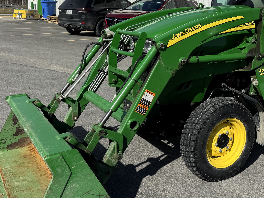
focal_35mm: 48
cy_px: 83
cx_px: 205
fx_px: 366
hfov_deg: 38.4
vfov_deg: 30.2
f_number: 1.78
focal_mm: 6.76
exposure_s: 1/6410
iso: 80
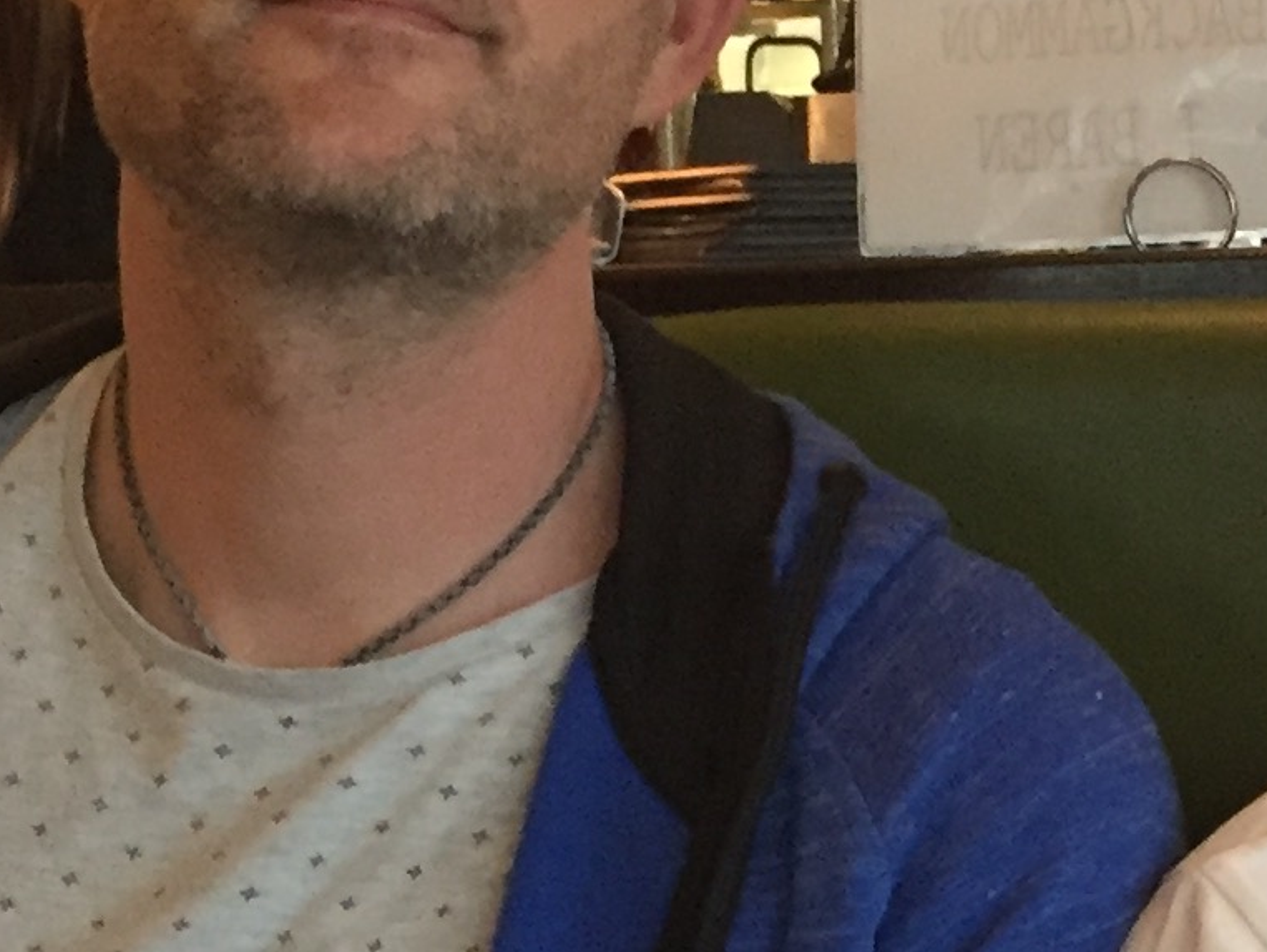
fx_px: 4541
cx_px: 1282
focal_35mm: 124
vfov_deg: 11.9
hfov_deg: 15.6
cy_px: 675
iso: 250
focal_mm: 4.15
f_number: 2.2
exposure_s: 1/25
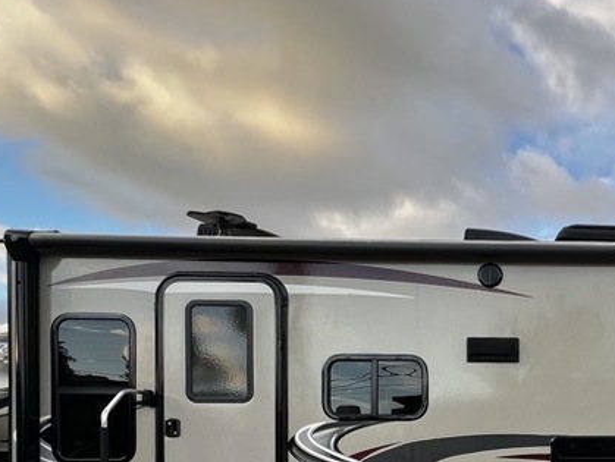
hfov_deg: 47.9
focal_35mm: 31
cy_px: 449
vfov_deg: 40.5
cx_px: 619
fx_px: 551
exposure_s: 1/157
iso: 32
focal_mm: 1.57
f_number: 1.8
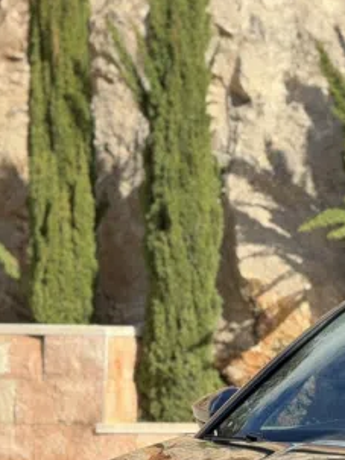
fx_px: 3790
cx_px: 360
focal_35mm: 285
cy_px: 442
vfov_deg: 6.9
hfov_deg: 5.2
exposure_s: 1/389
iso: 50
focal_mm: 15.66
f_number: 2.8
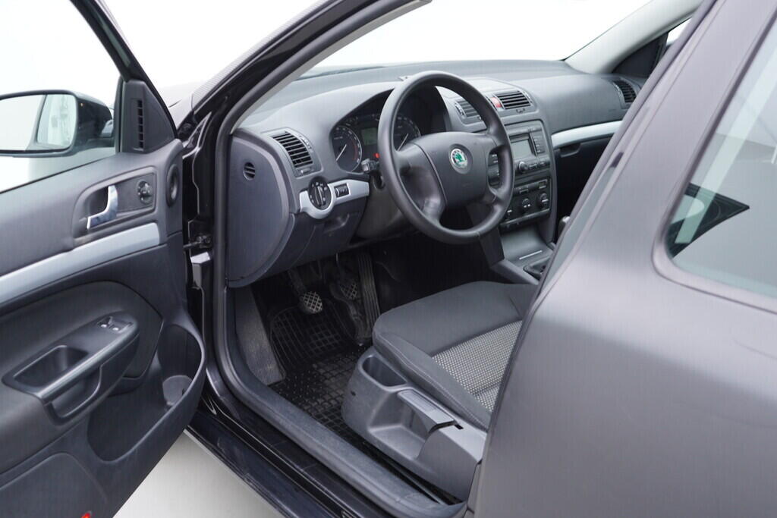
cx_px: 388
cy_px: 259
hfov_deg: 53.1
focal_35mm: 36
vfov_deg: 36.9
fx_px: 777
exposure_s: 1/40
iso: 200
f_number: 2.8
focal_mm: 24
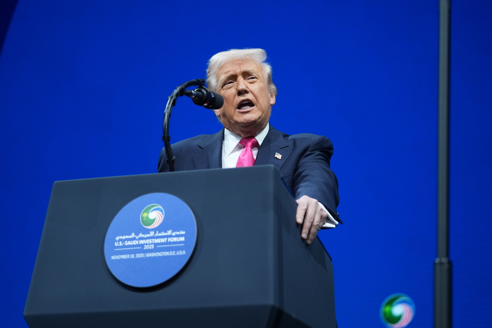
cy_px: 164
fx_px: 1531
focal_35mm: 112
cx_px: 246
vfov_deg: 12.2
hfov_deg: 18.3
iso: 1000
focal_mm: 112
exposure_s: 1/400
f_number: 2.8
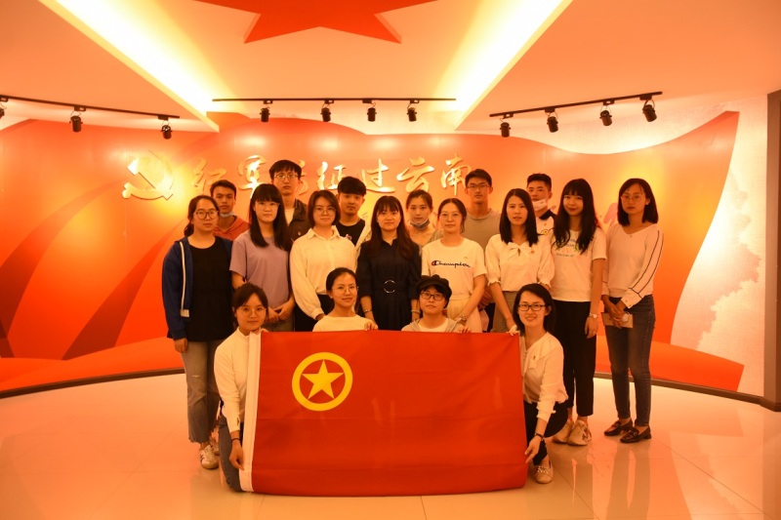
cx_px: 390
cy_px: 260
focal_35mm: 33
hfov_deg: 57.2
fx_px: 716
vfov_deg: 40.0
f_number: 3.5
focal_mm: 22
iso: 800
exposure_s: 1/13
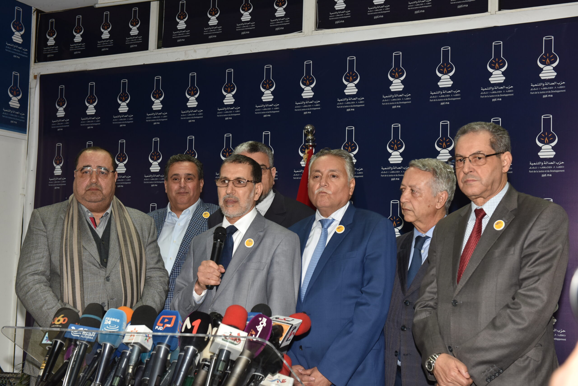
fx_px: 835
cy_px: 193
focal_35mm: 52
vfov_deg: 26.0
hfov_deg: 38.2
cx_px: 289
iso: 640
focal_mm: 52
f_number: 6.3
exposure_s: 1/60
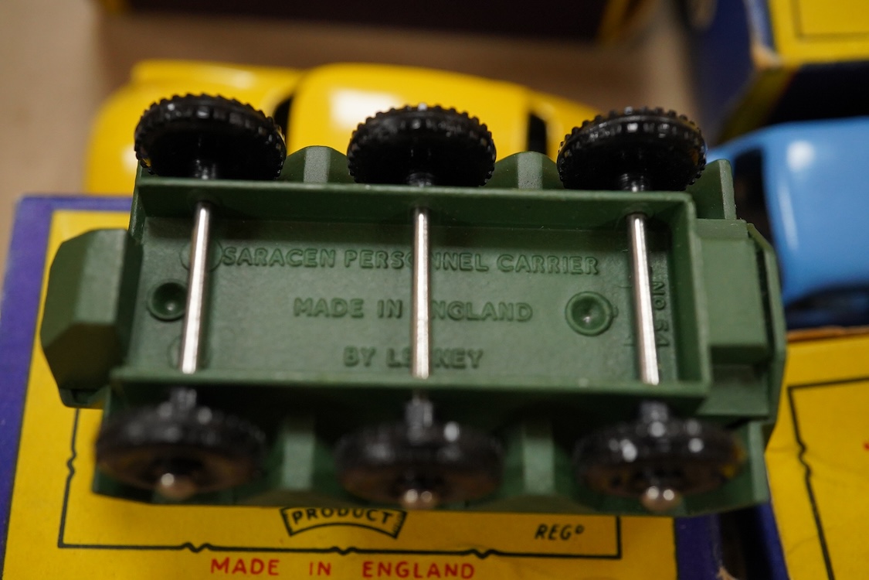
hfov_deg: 43.6
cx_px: 434
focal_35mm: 45
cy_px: 290
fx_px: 1086
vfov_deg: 29.9
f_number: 9
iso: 2500
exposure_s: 1/160
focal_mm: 30
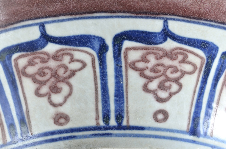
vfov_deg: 8.7
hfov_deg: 13.1
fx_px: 987
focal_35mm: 158
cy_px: 74
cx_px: 113
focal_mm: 105
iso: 160
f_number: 7.1
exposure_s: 1/13
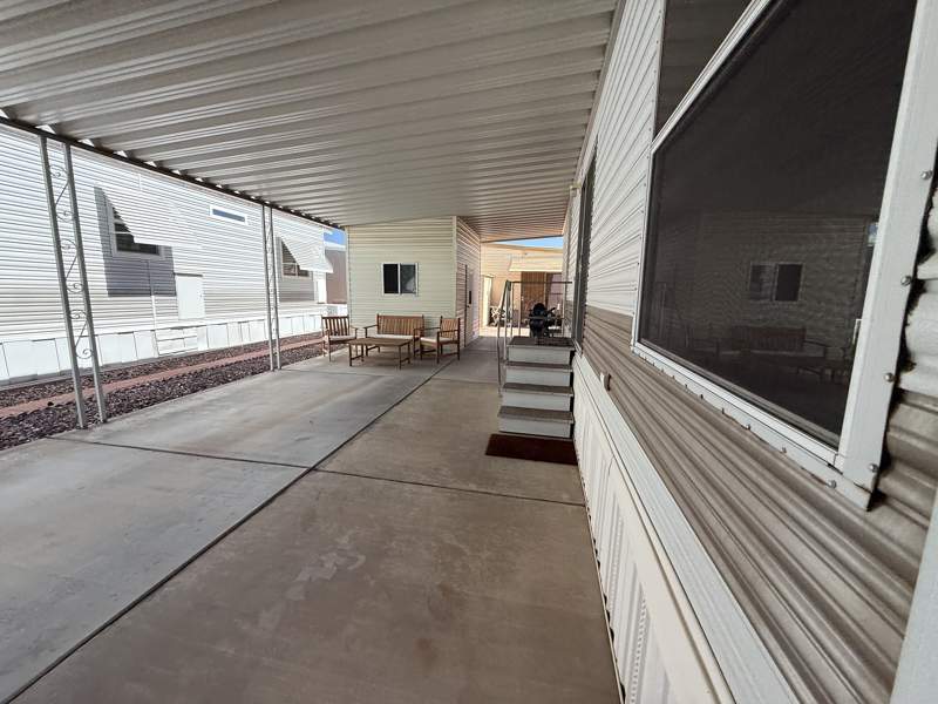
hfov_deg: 102.1
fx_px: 379
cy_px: 352
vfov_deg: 85.7
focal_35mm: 14
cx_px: 469
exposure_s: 1/1050
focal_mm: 2.22
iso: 64
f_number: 2.2
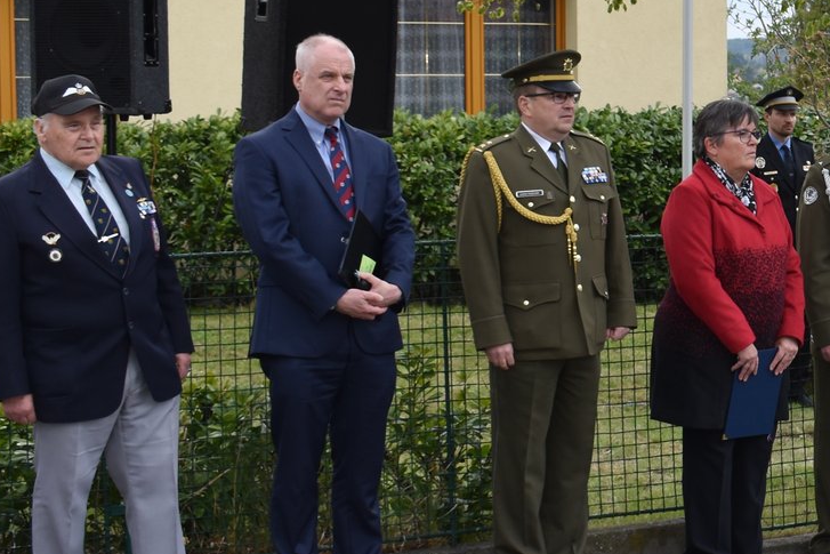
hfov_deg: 19.4
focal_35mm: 99
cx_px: 1004
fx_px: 2283
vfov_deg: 13.8
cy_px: 218
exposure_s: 1/160
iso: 100
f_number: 6.3
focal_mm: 24
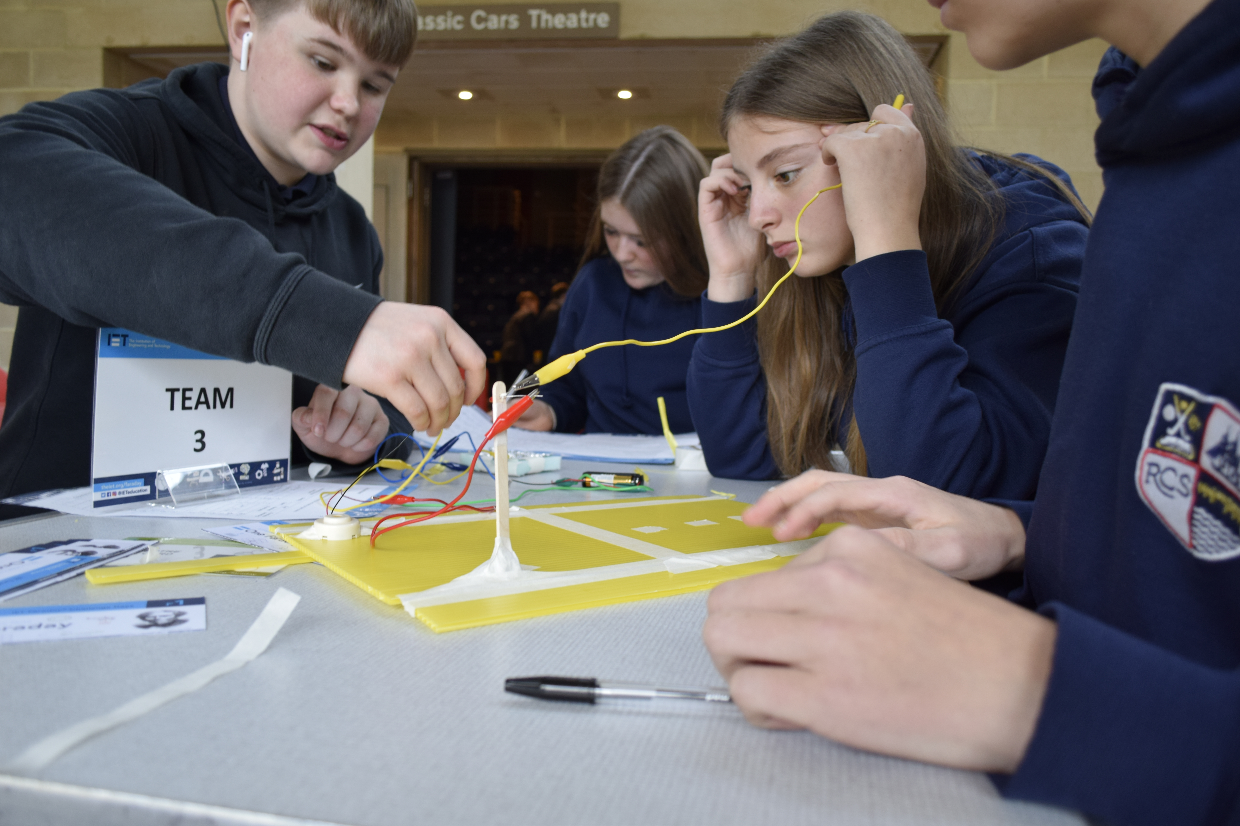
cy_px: 413
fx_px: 930
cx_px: 620
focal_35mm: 27
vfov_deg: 47.9
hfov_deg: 67.4
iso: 400
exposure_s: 1/60
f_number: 4
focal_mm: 18
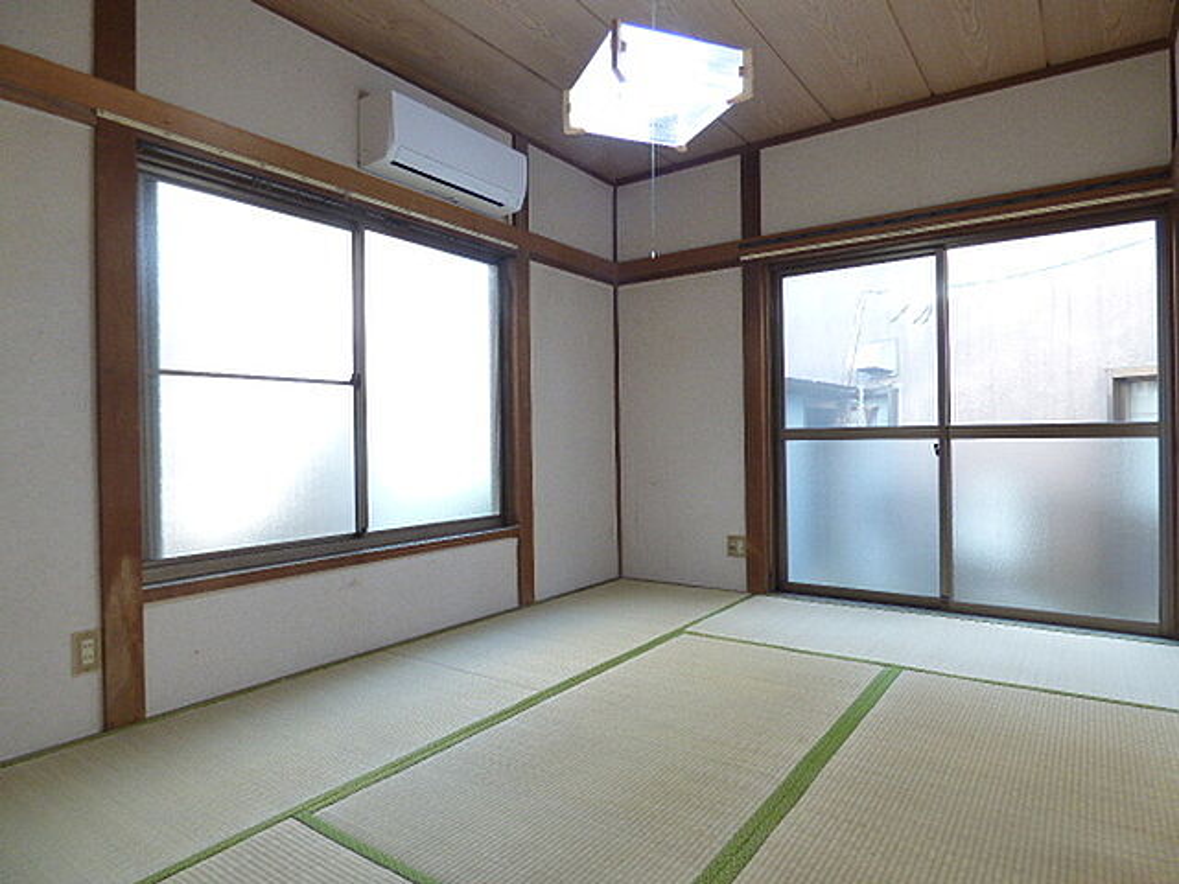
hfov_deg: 81.7
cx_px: 590
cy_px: 442
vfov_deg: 66.0
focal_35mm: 20
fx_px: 681
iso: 250
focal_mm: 3.58
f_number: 2.8
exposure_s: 1/60
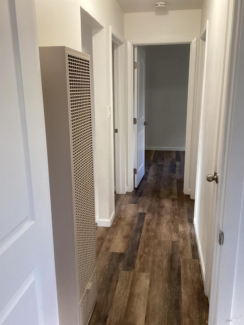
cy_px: 162
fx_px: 291
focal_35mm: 31
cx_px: 122
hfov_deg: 45.4
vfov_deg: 58.4
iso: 250
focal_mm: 3.3
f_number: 2.4
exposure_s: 1/60
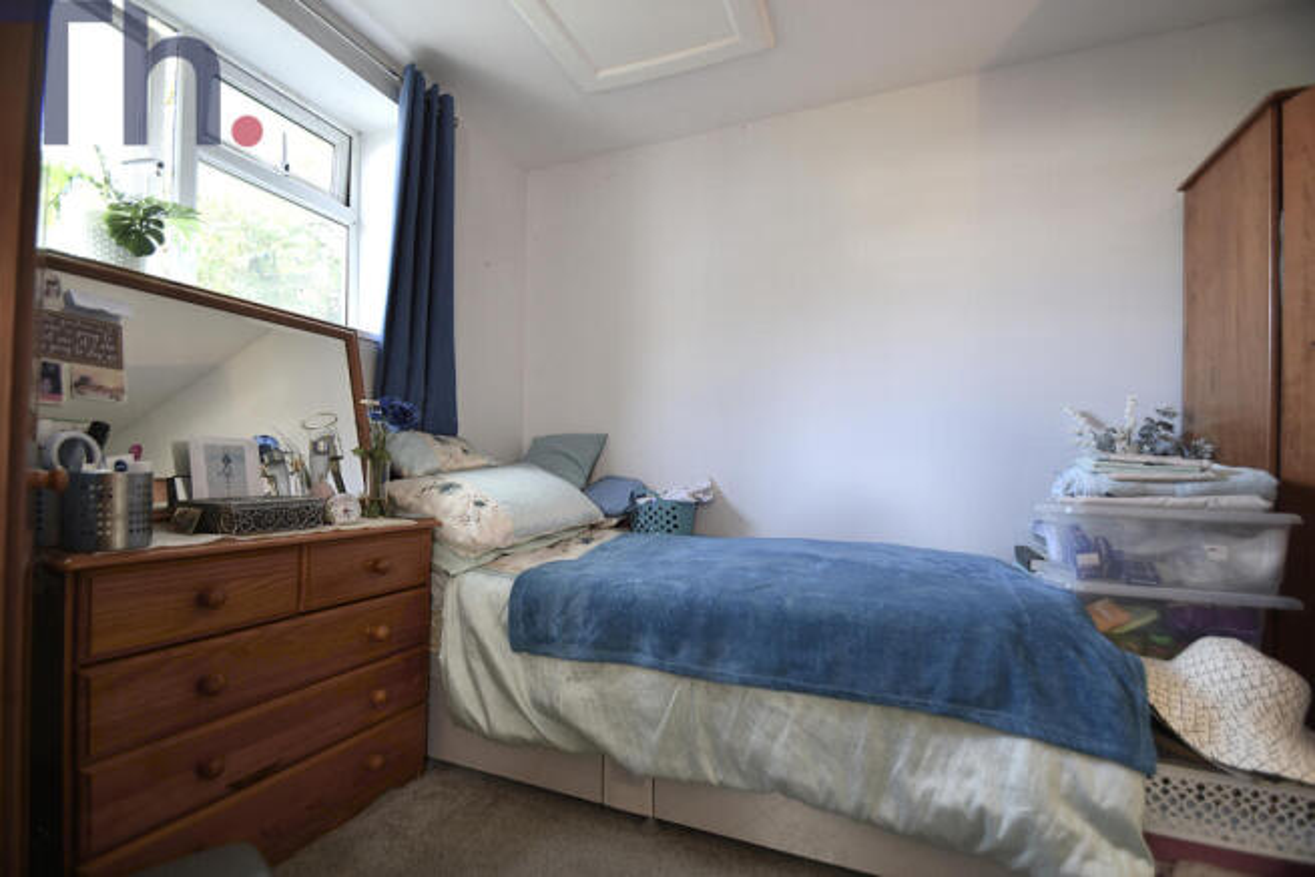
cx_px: 658
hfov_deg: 100.4
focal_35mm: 15
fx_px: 548
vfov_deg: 77.4
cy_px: 438
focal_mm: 10
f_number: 3.5
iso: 125
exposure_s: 1/10
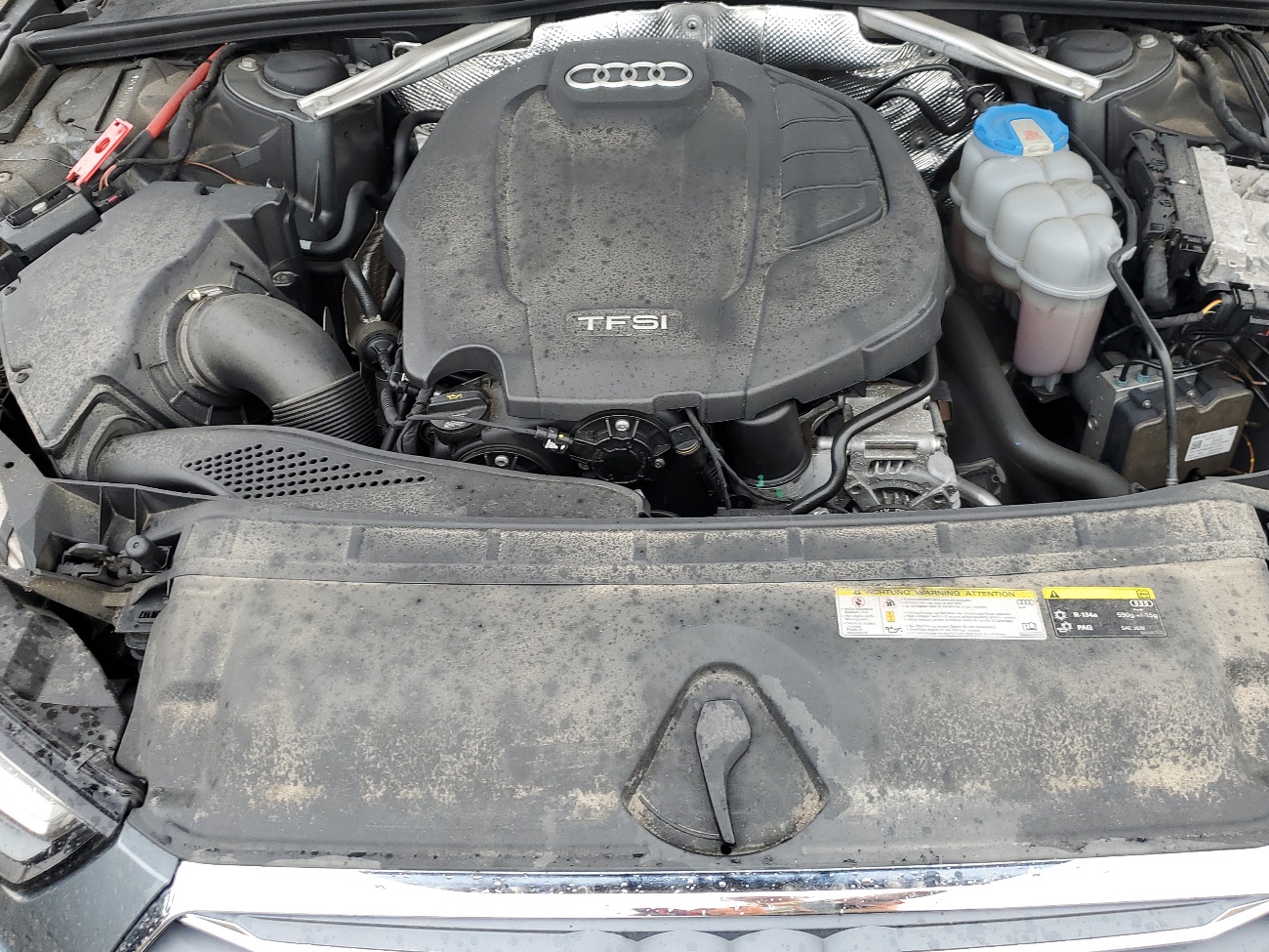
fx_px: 1173
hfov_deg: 56.7
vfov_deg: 44.0
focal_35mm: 32
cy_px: 397
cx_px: 710
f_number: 1.5
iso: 50
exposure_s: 1/208
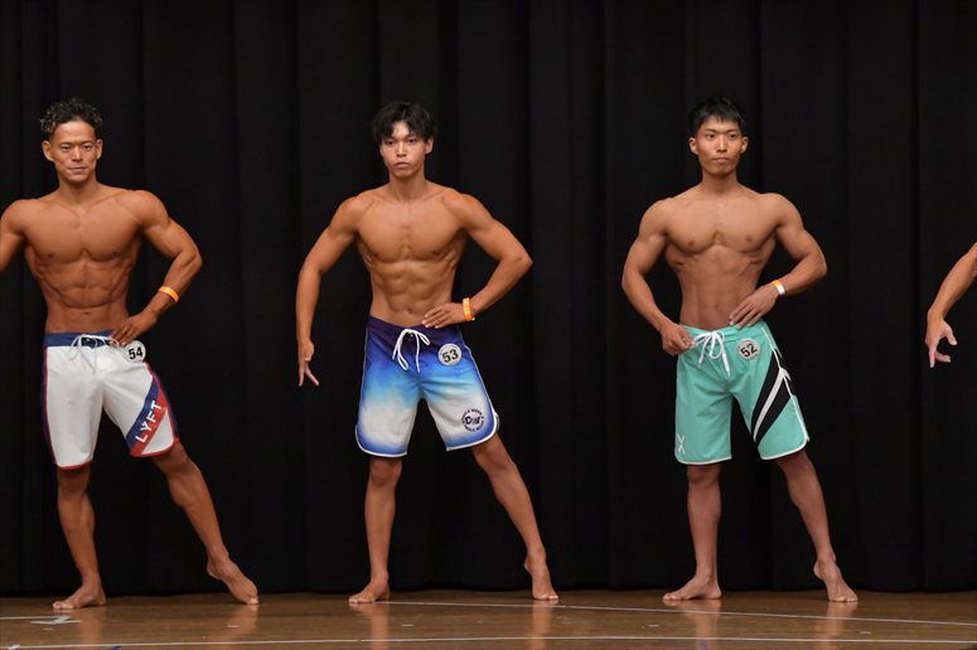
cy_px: 325
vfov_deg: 5.4
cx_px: 488
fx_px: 6917
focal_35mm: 255
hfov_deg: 8.1
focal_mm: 170
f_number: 5.6
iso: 5000
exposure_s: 1/400
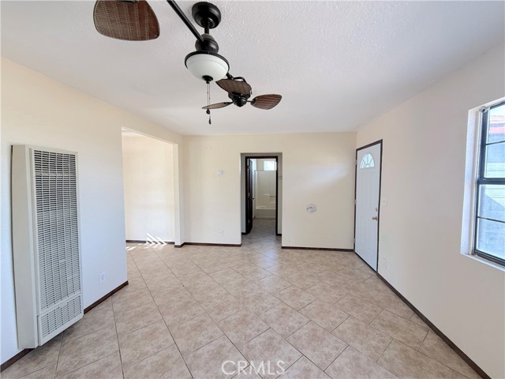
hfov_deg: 102.1
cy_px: 190
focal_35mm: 14
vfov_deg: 85.7
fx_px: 204
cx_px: 252
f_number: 2.2
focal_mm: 2.22
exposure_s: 1/99
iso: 80
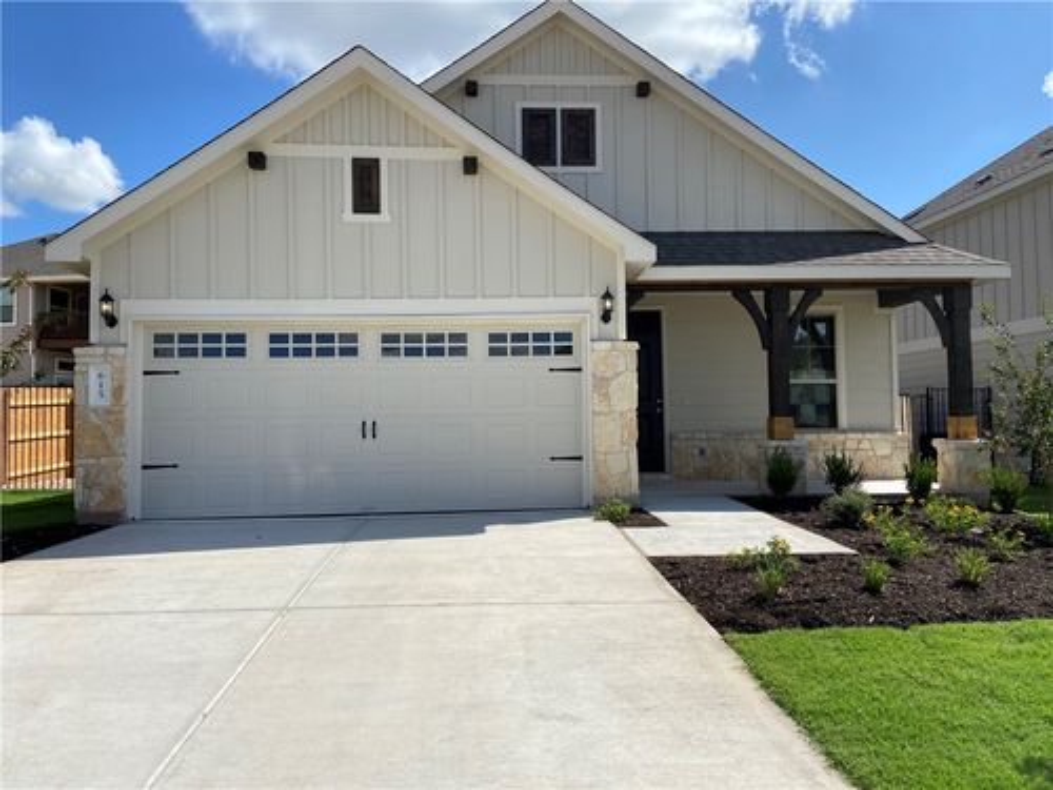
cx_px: 526
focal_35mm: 26
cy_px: 395
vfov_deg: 53.1
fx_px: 791
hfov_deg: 67.3
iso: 32
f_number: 1.8
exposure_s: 1/3984
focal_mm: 4.25
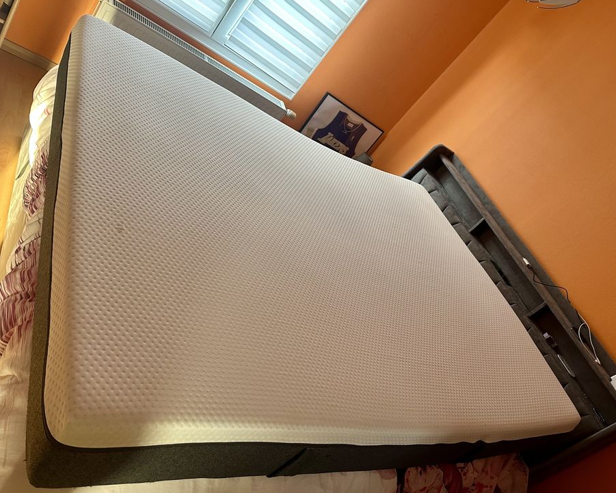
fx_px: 474
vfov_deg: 54.9
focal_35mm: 26
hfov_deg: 65.8
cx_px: 341
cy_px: 254
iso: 320
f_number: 1.78
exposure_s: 1/50
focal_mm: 6.86
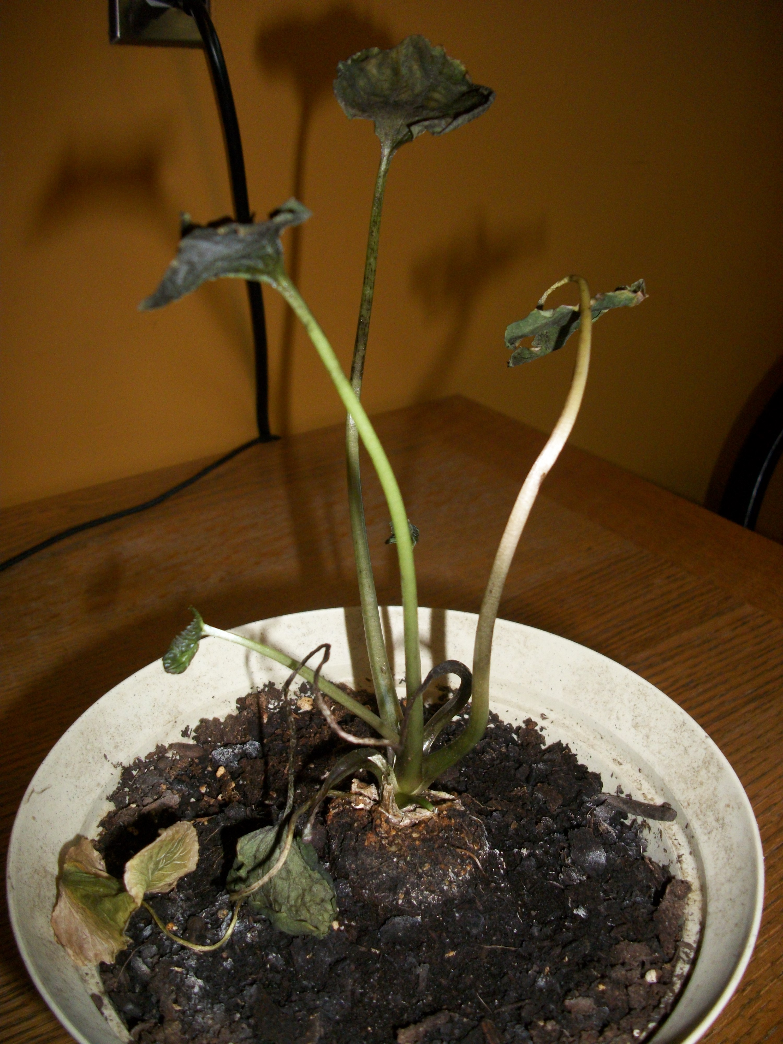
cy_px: 522
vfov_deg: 56.8
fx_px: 965
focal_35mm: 32
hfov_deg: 44.2
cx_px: 392
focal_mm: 5.7
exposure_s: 1/60
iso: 160
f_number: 2.9
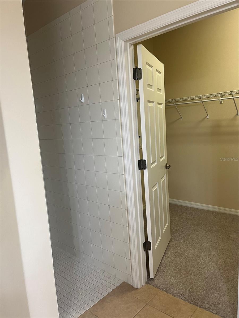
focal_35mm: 26
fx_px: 239
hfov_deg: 53.1
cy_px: 159
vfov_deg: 67.3
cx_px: 120
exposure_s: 1/60
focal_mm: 5.1
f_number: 1.6
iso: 160
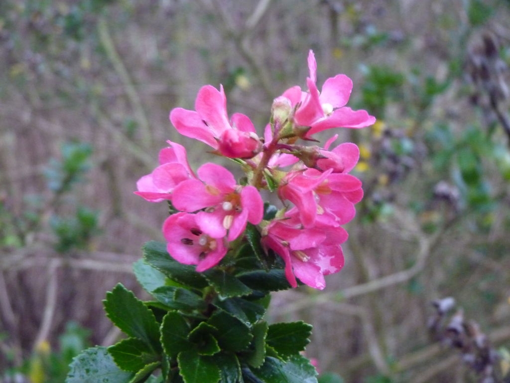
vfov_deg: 34.3
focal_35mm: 42
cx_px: 255
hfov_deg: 44.8
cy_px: 192
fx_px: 619
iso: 800
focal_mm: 7.4
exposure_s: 1/13
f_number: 3
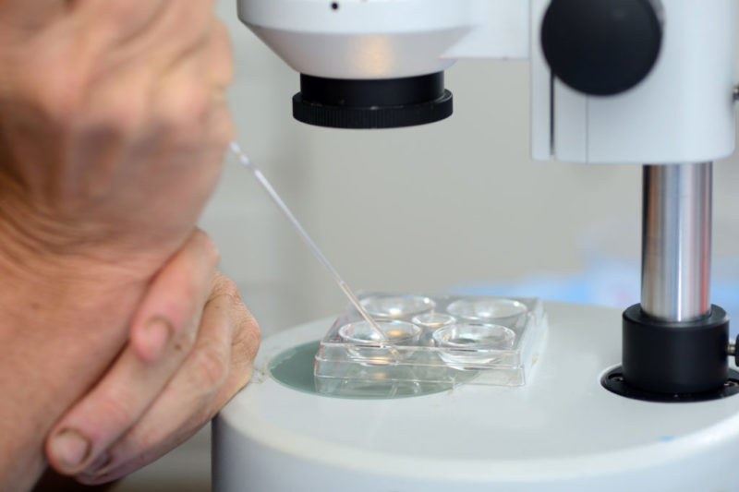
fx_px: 2052
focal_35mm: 100
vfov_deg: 13.7
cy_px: 246
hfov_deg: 20.4
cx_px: 370
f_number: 4.5
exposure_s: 1/160
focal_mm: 100
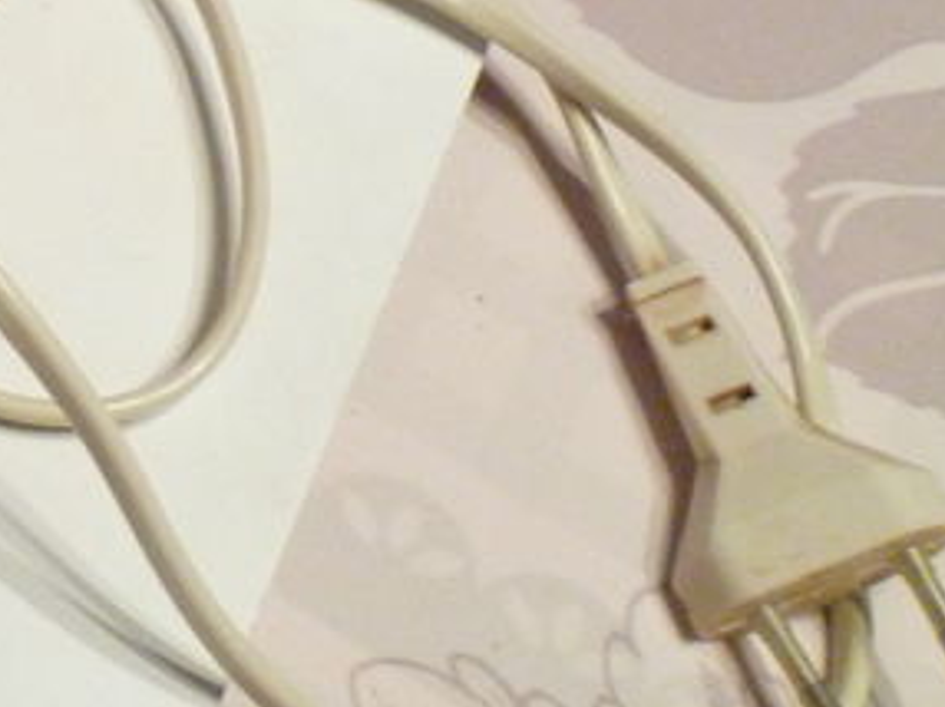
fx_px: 2673
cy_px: -403
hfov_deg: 17.7
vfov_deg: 14.0
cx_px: -535
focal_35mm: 98
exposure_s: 1/30
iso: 320
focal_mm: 5
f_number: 2.8
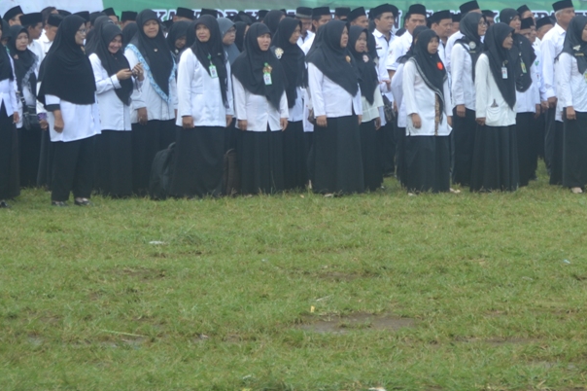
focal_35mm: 272
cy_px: 49
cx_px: 414
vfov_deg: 5.0
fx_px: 4432
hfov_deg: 7.6
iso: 100
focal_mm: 95
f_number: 6.3
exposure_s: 1/160
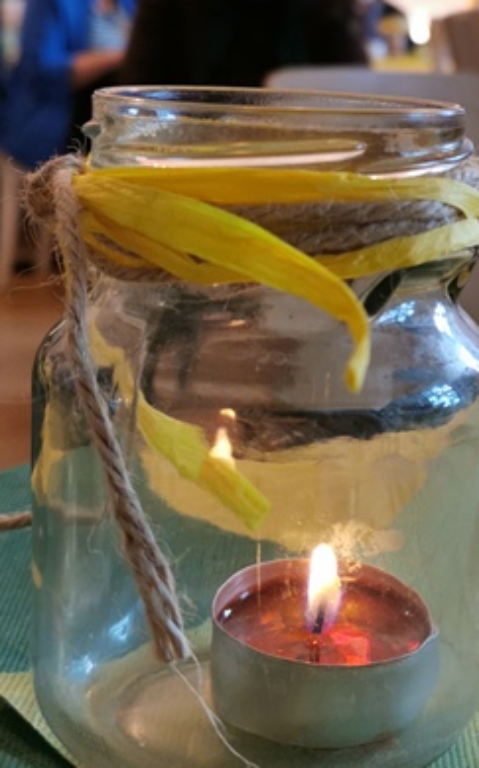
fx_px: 1421
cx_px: 442
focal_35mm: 68
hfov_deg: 18.8
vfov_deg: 29.9
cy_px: 227
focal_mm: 5.58
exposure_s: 1/50
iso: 100
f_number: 1.8
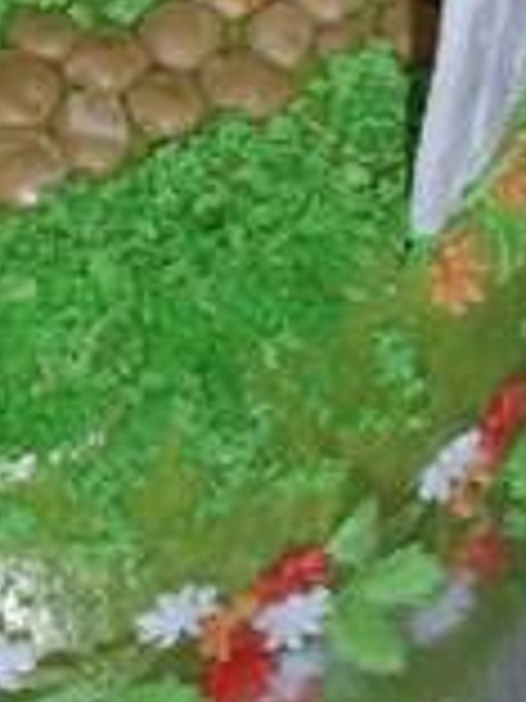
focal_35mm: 134
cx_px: -43
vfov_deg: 14.0
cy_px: -261
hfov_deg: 10.9
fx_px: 2715
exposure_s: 1/45
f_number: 2.8
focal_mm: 6.3
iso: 100
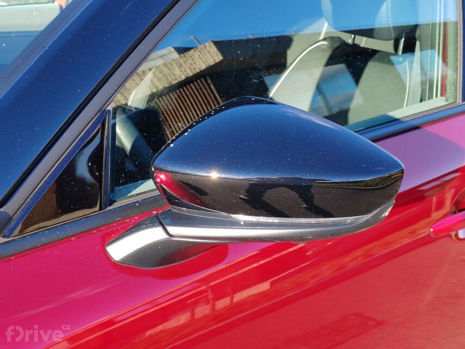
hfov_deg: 35.5
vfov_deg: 27.0
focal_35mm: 54
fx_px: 726
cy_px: 174
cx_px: 232
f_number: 1.9
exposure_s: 1/174
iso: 100
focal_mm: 5.52
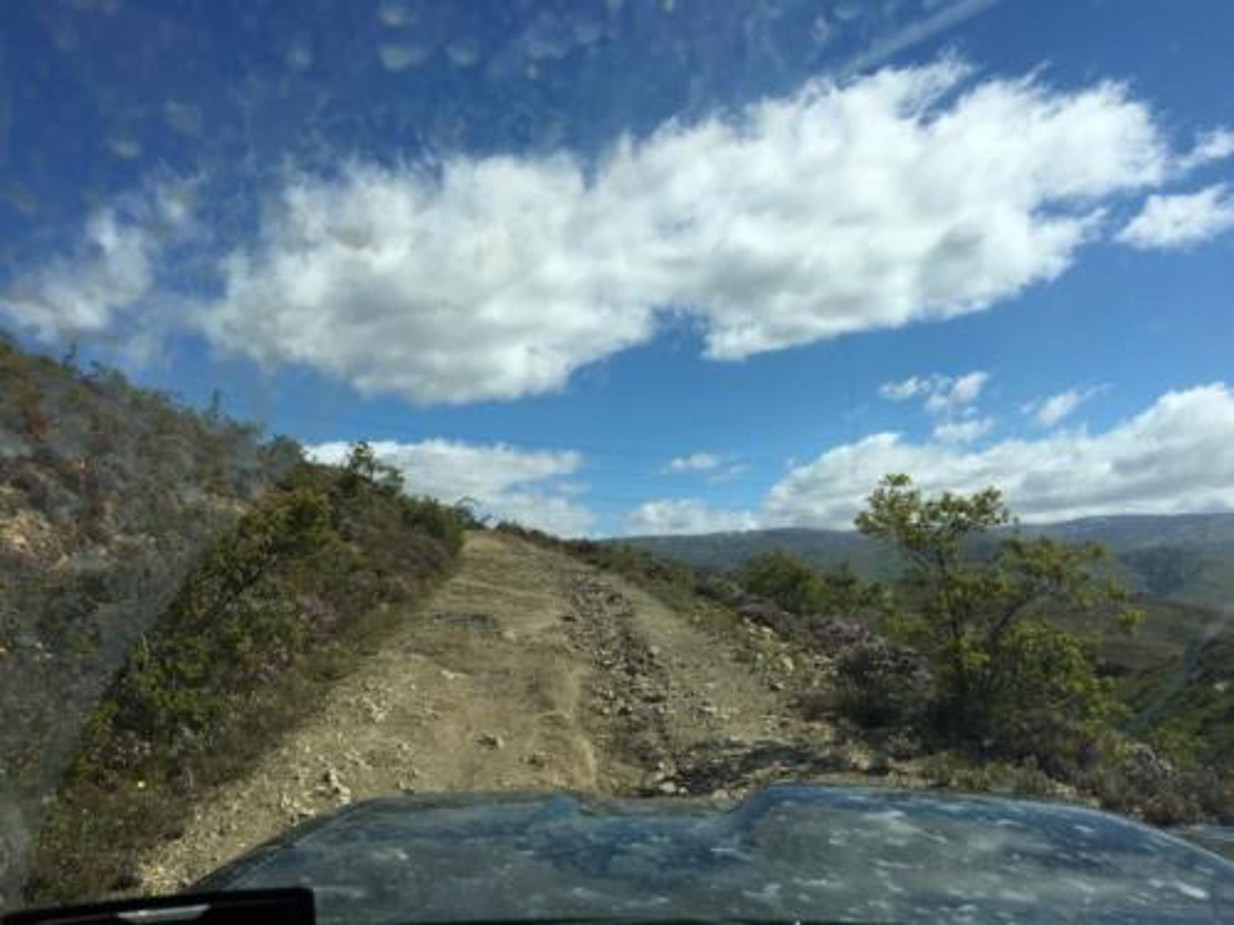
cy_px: 462
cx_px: 617
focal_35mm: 29
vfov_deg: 48.2
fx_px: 1034
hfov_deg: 61.7
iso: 25
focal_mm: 4.15
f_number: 2.2
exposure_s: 1/2959
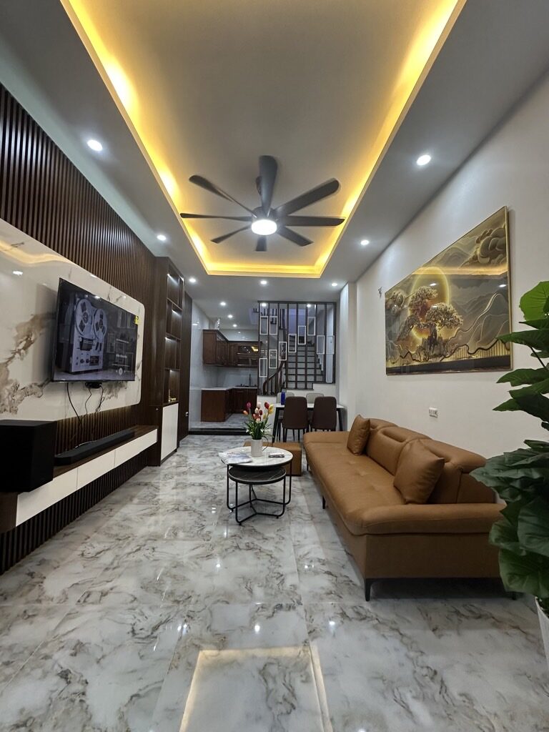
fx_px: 296
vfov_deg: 102.1
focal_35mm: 14
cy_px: 366
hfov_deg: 85.7
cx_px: 274
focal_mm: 2.22
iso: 250
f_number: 2.2
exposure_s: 1/100
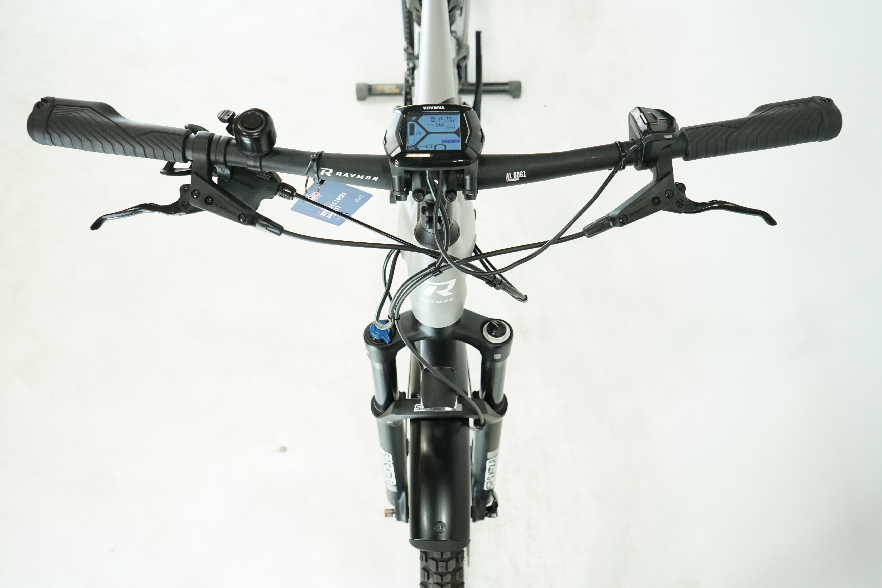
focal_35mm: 32
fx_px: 784
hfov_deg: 58.7
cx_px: 441
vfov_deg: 41.1
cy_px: 294
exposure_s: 1/200
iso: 2500
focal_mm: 32
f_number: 5.6
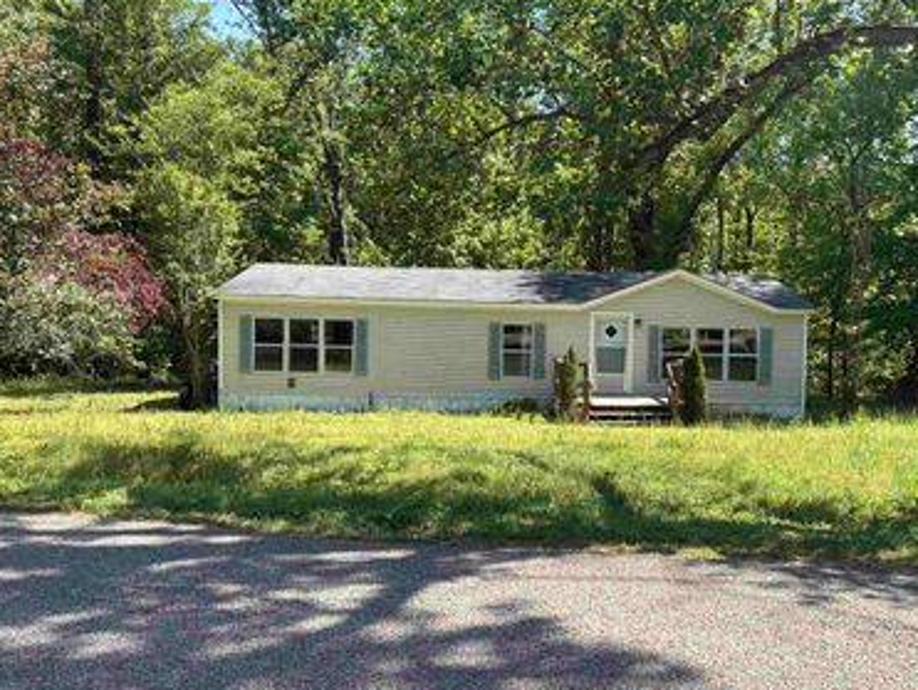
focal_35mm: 35
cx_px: 530
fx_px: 929
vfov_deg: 40.8
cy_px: 360
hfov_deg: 52.4
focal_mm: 5.96
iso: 50
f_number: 1.6
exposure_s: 1/1099
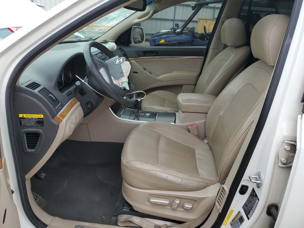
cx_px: 152
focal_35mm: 26
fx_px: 228
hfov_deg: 67.3
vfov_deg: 53.1
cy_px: 114
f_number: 1.5
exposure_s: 1/500
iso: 50
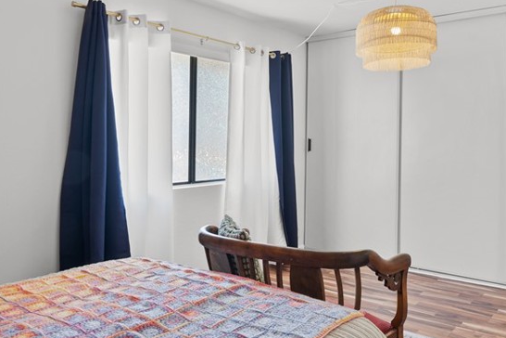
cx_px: 323
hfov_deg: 60.9
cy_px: 133
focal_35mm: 30
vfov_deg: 43.4
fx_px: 422
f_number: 10
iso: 250
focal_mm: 16
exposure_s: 1/2
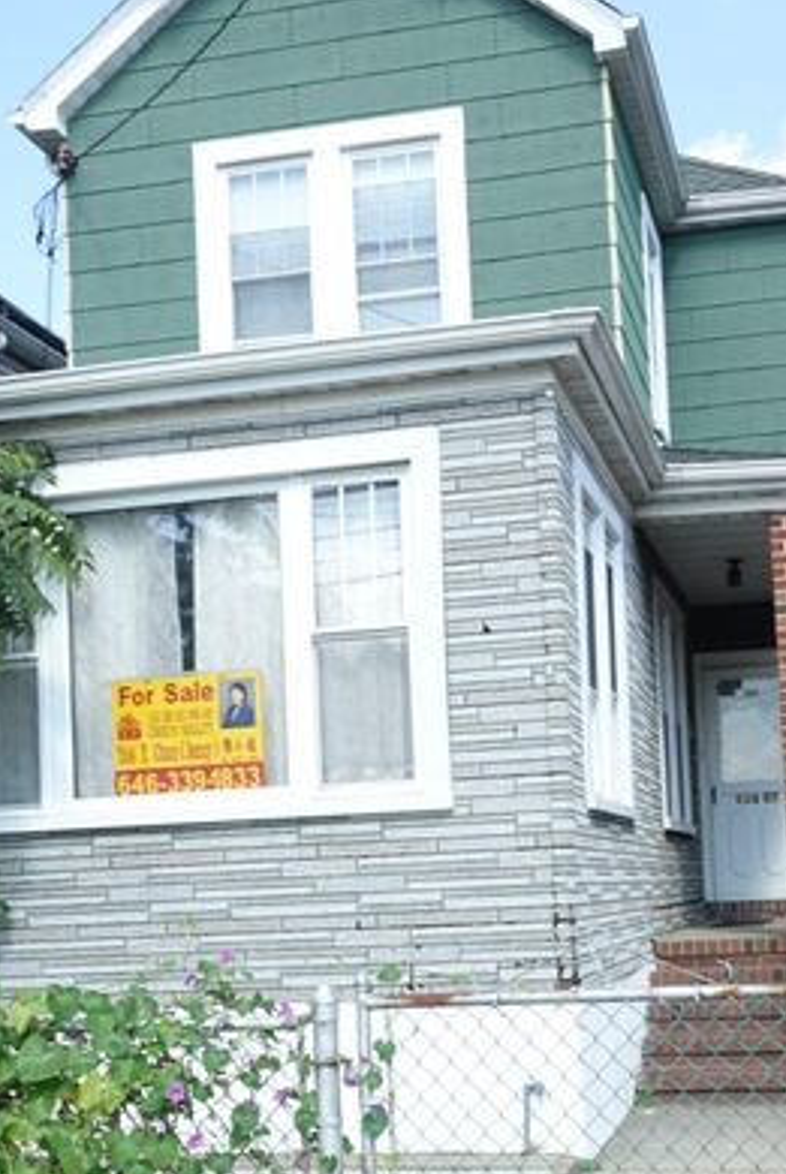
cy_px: 822
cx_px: 527
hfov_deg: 29.1
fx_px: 1502
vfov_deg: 41.9
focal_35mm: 46
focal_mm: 8.84
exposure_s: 1/125
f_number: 5.6
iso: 100
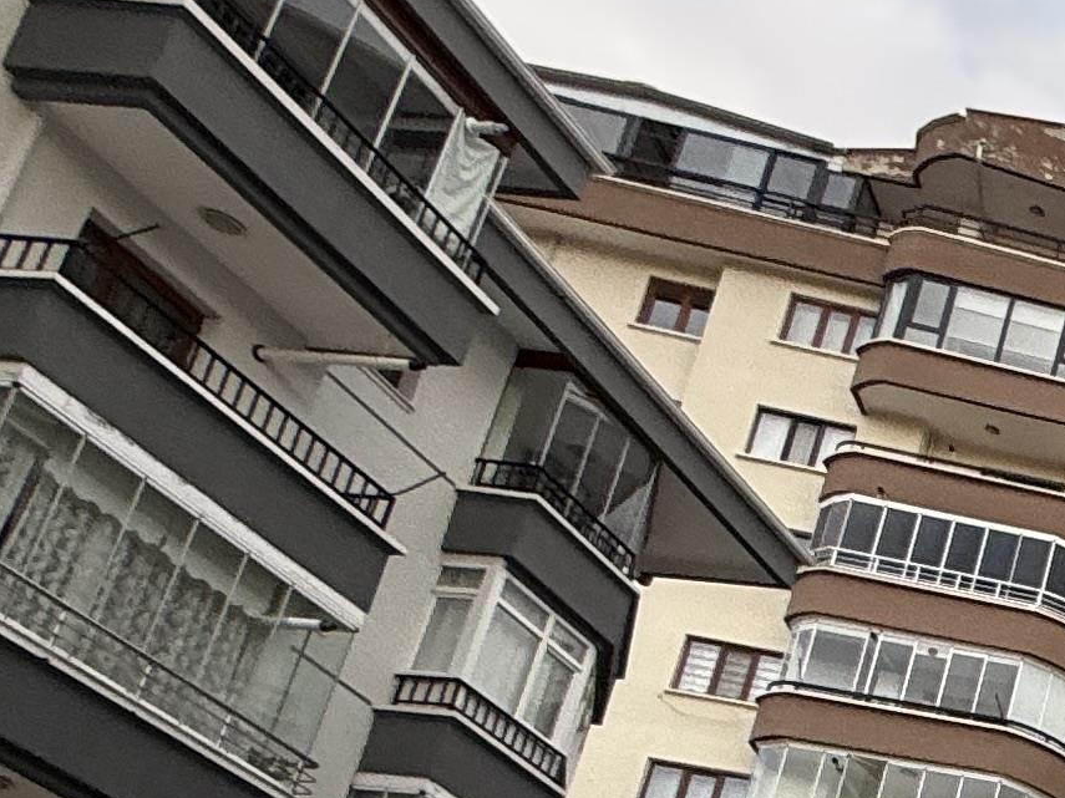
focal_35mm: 66
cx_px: 2270
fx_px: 2030
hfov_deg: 17.5
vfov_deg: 19.4
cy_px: 1193
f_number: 2.2
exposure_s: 1/224
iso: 50
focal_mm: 2.22
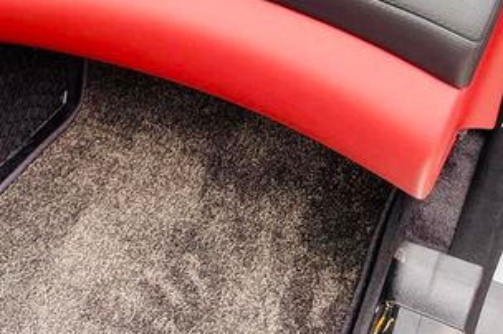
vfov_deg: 22.8
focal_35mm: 57
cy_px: -2
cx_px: 0
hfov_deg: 32.3
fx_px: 796
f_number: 1.6
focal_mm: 5.1
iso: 32
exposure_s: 1/121
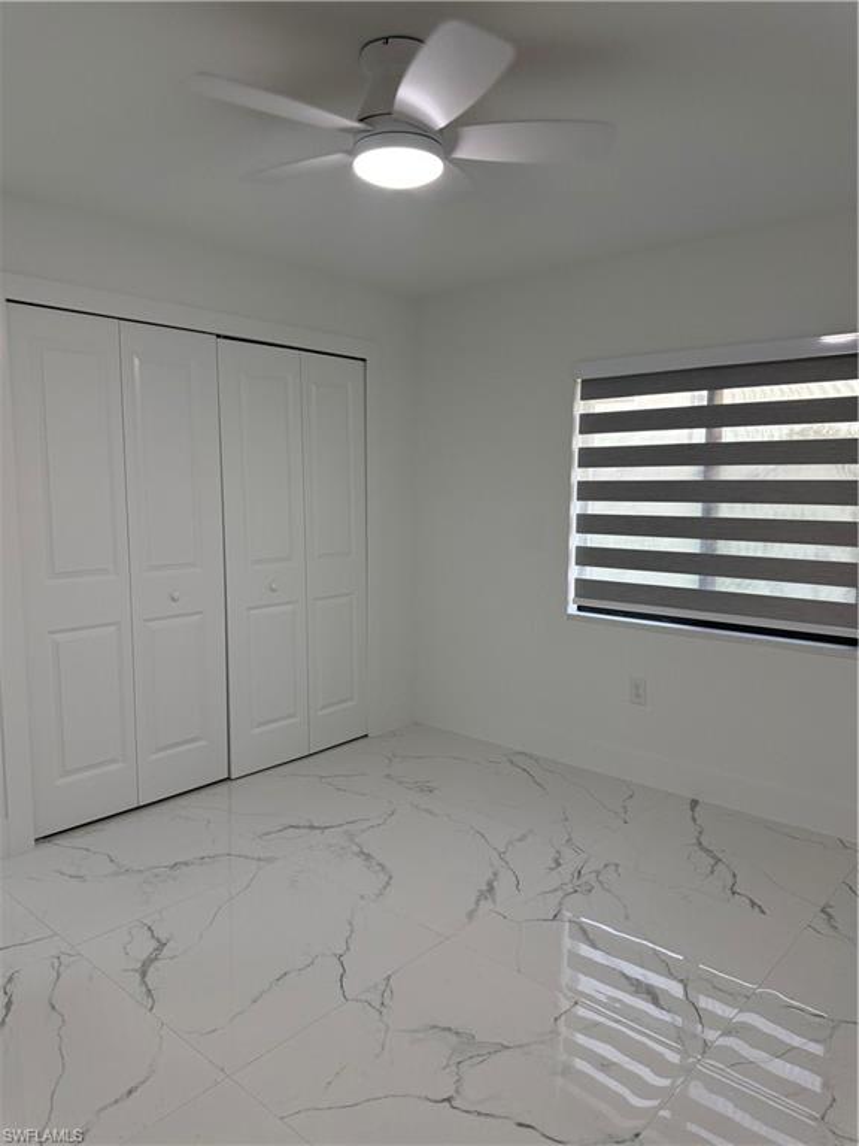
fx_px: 794
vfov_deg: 71.6
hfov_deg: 56.8
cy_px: 573
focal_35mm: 24
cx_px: 430
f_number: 1.78
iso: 200
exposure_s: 1/206
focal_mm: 6.76
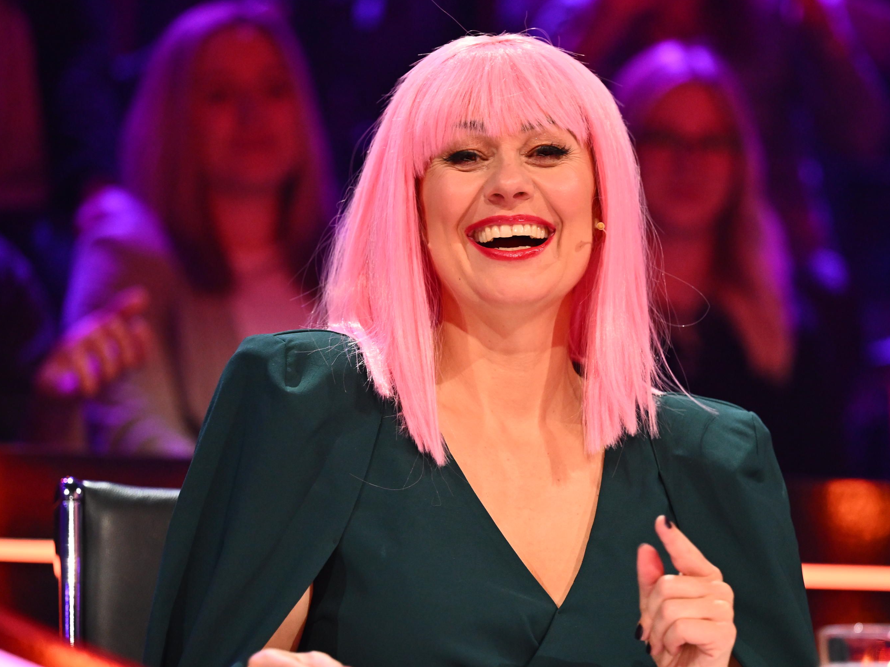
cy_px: 407
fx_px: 5297
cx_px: 535
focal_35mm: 206
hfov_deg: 9.6
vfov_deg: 7.2
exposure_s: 1/500
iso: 3200
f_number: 2.8
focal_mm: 140
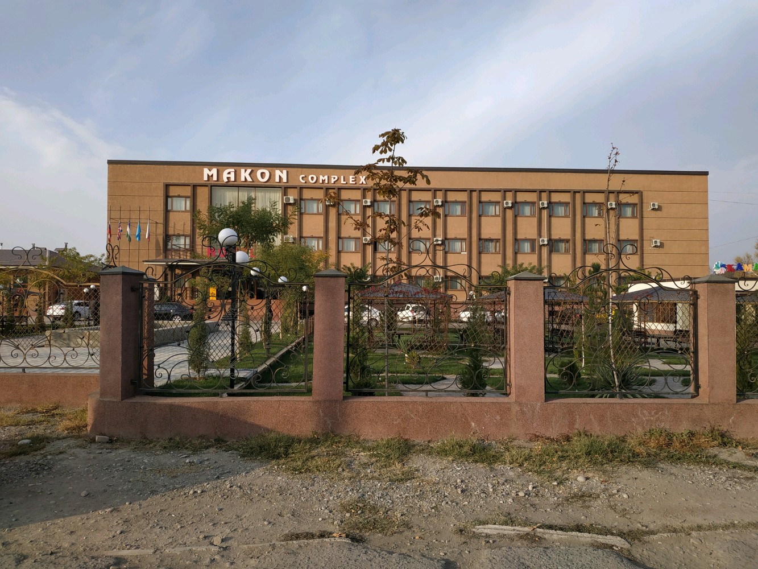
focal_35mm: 24
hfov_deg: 71.6
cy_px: 284
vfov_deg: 56.8
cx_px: 379
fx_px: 526
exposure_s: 1/1111
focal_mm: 3.94
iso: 100
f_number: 1.9
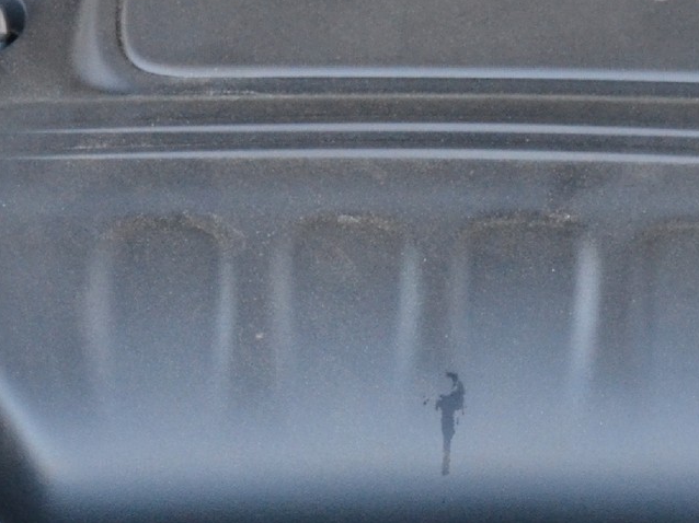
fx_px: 3189
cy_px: 620
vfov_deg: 9.3
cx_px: 592
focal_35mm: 158
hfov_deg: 12.4
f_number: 4
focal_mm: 28
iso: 1600
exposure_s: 1/400
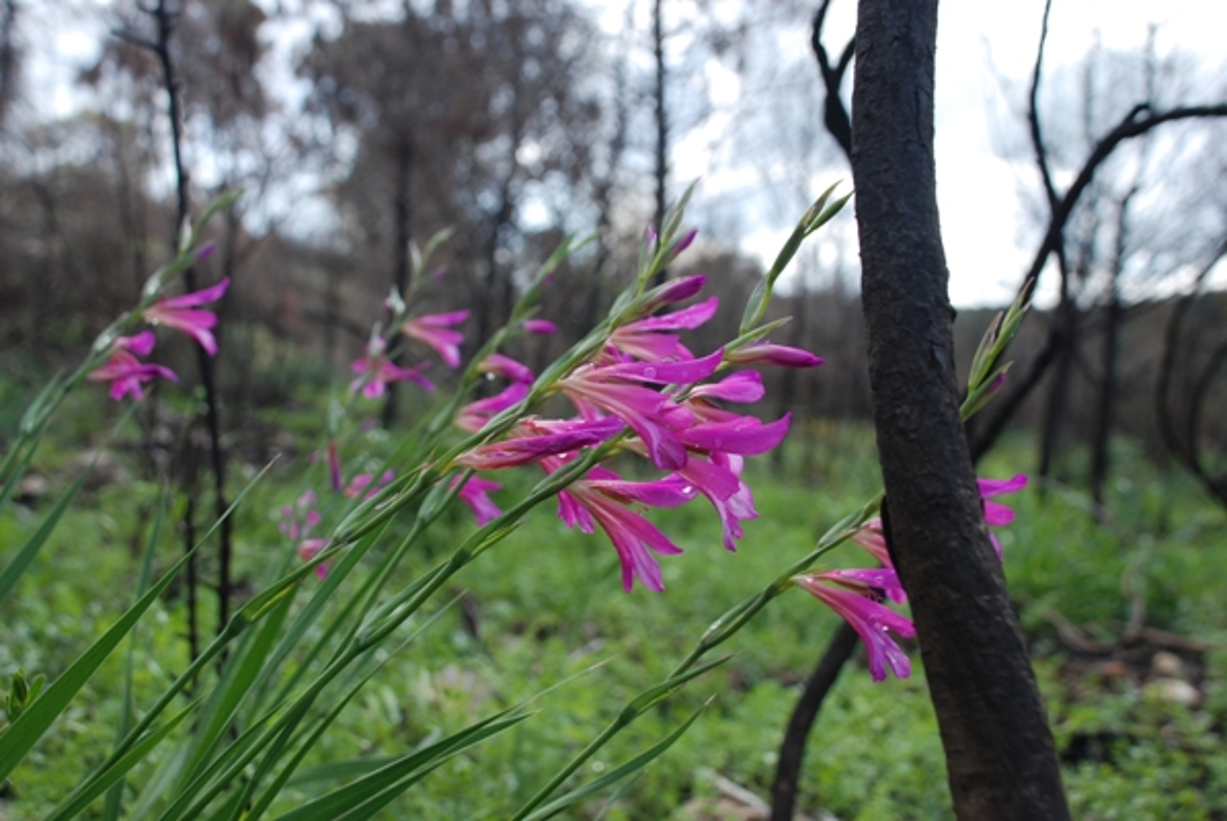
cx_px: 614
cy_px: 410
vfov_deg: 34.3
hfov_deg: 49.5
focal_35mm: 39
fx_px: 1331
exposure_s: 1/320
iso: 200
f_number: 5.6
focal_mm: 26
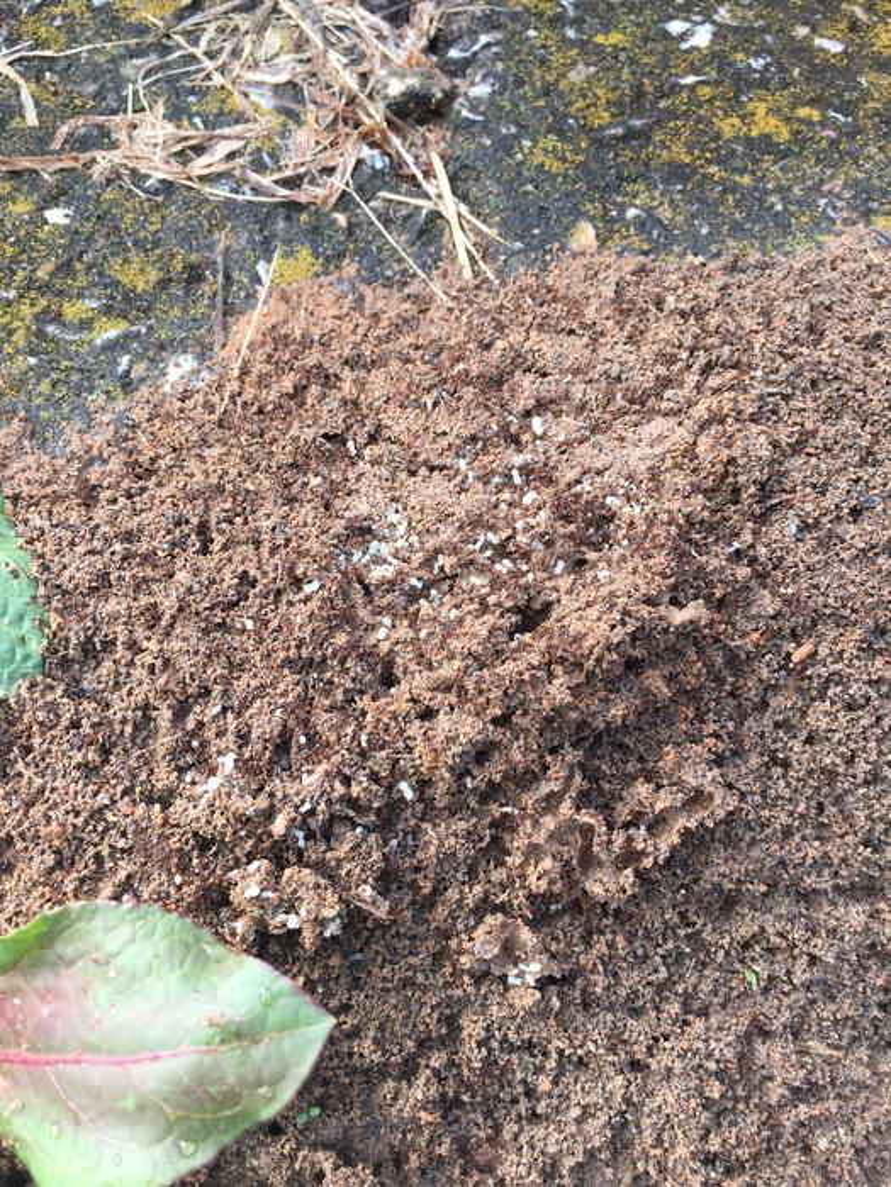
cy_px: 594
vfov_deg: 61.7
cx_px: 446
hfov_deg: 48.2
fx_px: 995
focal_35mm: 29
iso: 32
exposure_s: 1/178
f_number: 2.2
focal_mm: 4.15
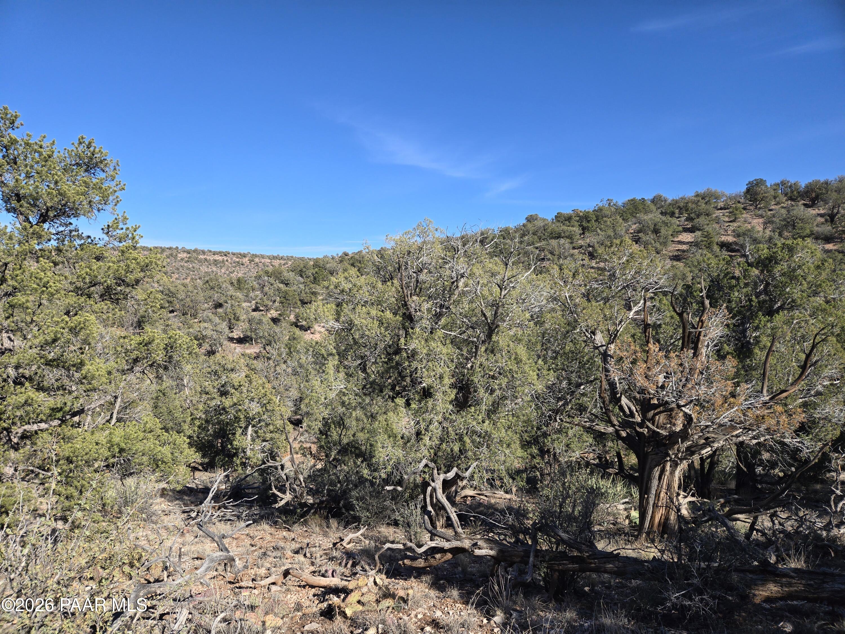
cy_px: 317
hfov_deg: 73.9
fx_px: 561
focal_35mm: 23
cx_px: 422
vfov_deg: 58.9
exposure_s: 1/1418
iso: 25
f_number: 1.8
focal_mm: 5.4
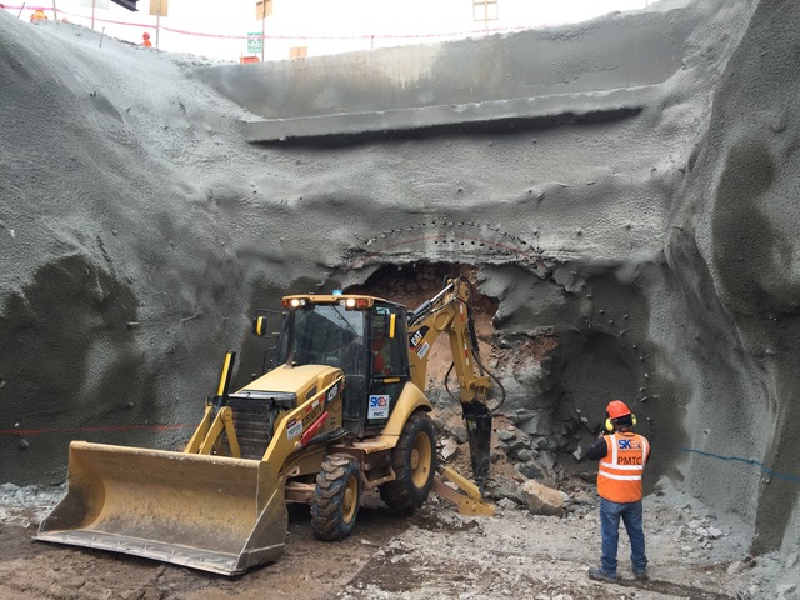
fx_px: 670
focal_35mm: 29
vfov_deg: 48.2
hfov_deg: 61.7
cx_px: 400
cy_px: 300
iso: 32
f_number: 2.2
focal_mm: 4.15
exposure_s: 1/131
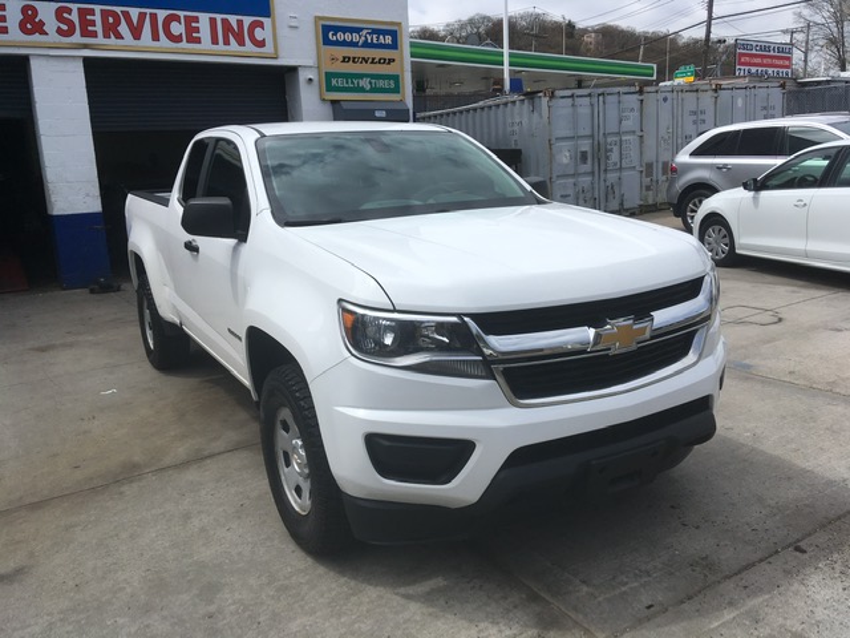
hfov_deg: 61.7
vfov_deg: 48.2
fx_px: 712
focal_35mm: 29
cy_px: 319
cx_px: 425
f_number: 2.2
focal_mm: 4.15
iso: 25
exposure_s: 1/2653
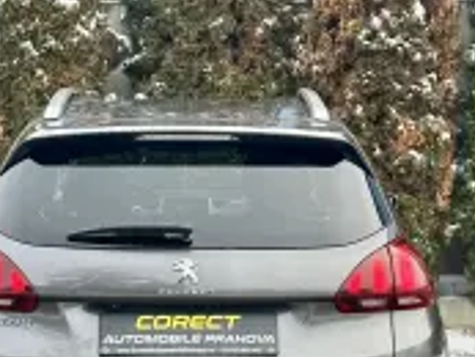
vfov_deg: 14.7
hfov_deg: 19.6
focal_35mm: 100
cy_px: 291
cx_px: 198
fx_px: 1373
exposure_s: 1/564
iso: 64
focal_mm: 6.86
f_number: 1.78
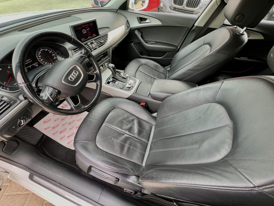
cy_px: 103
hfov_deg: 106.2
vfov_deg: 89.9
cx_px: 137
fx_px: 103
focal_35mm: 13
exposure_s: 1/99
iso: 64
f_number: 1.8
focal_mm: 1.57
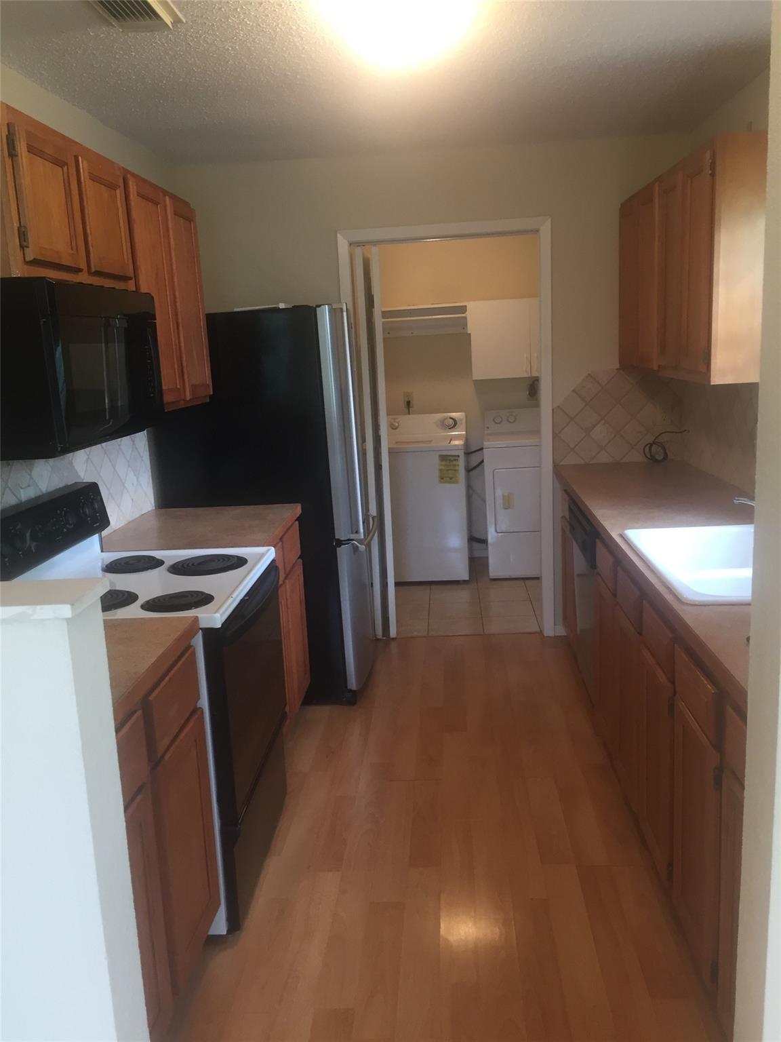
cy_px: 521
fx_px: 872
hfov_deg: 48.2
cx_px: 390
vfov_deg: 61.7
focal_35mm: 29
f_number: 2.2
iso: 64
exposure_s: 1/30
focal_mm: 4.15
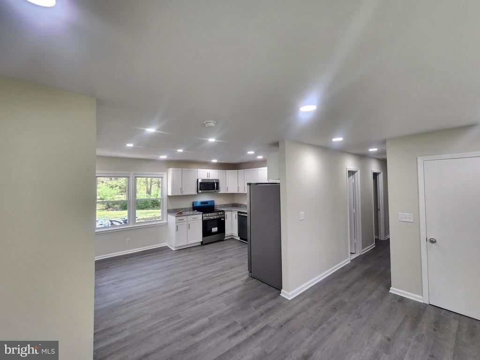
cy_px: 180
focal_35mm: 13
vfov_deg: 89.9
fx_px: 180
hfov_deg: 106.2
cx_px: 240
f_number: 2.2
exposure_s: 1/60
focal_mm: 2.2
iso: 100
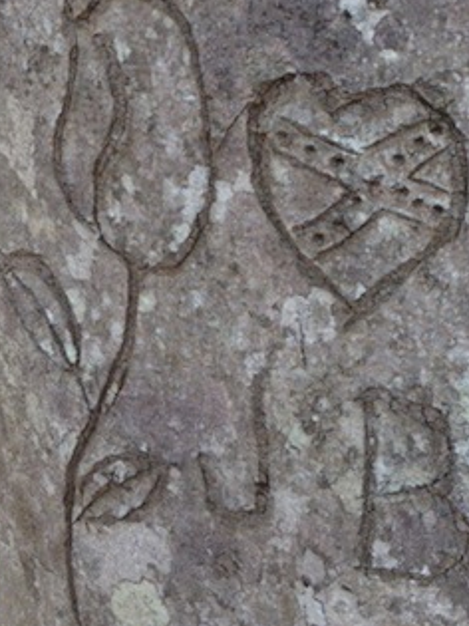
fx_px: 1157
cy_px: 211
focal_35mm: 64
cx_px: 310
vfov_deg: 30.1
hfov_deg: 22.8
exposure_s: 1/120
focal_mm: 4.28
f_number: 2.4
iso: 64
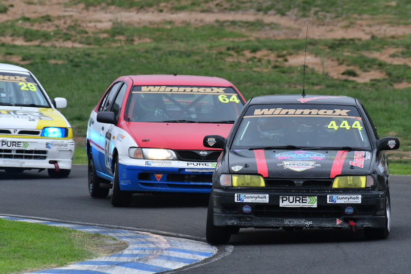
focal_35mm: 750
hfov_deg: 2.7
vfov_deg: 1.8
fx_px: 8565
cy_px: 137
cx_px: 206
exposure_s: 1/640
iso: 2000
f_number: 10
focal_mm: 500
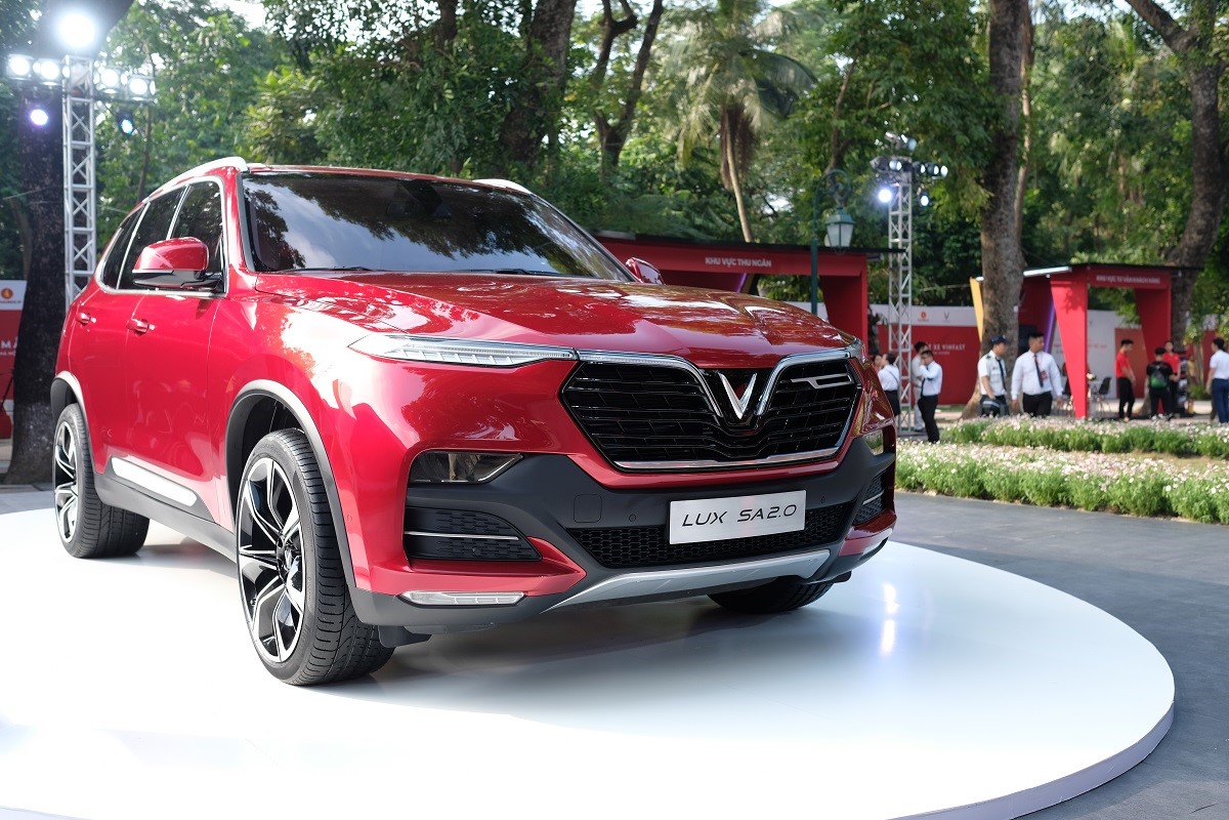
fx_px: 1195
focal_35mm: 35
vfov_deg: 37.9
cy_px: 410
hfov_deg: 54.4
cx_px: 614
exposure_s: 1/250
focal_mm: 23
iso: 200
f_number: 3.6
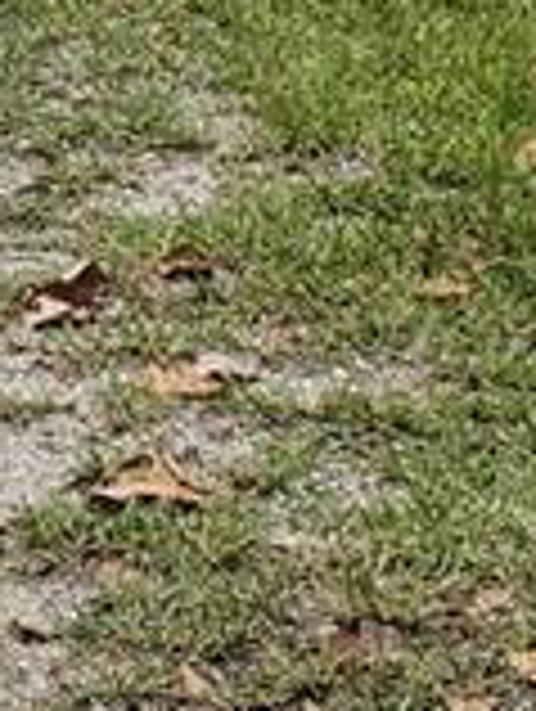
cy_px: -1422
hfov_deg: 7.2
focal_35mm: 197
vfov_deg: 8.4
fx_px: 4056
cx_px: -662
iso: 50
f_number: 2.4
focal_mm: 4.3
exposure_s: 1/1058
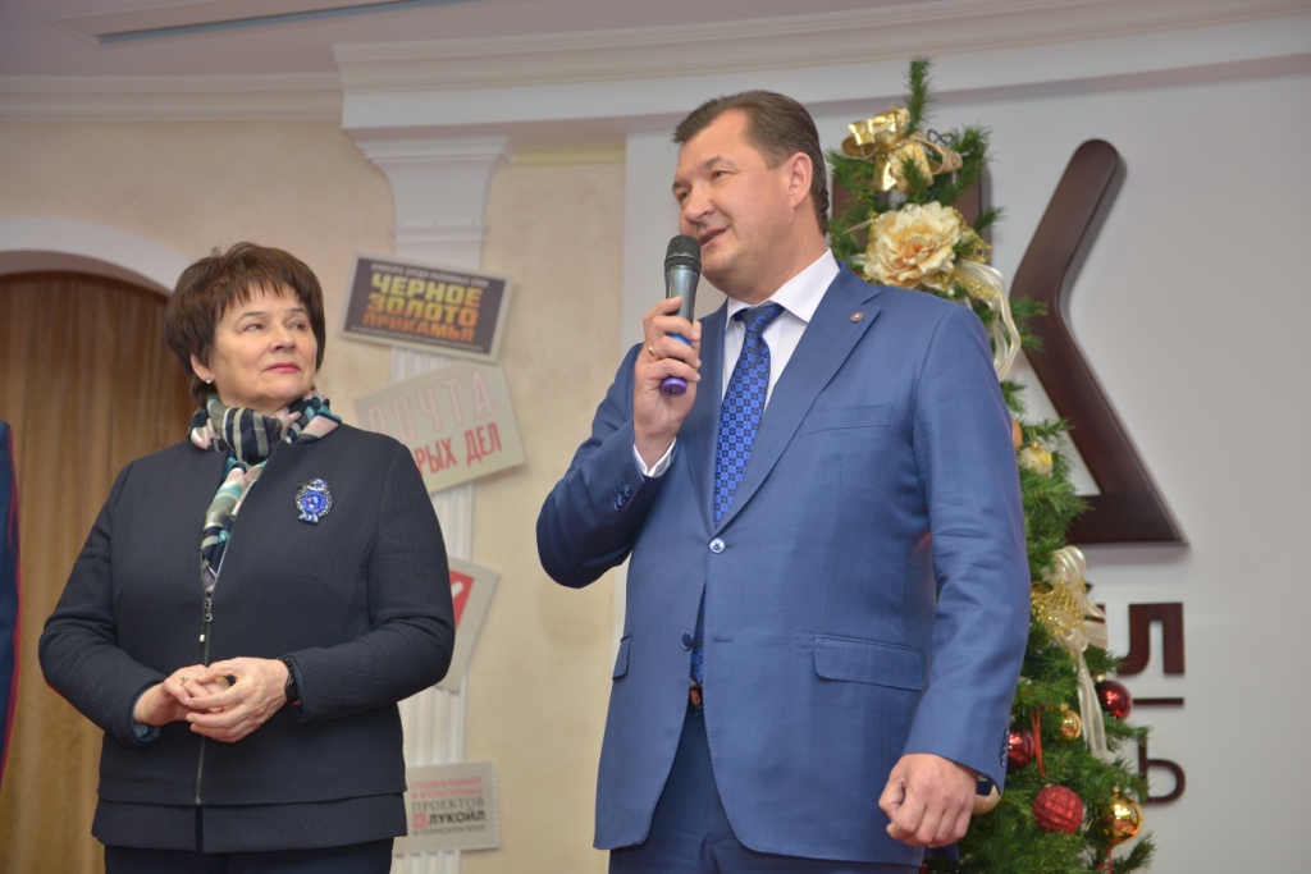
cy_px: 437
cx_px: 656
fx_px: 2549
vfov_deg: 19.5
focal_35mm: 70
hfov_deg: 28.8
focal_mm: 70
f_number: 3.5
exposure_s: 1/160
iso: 560
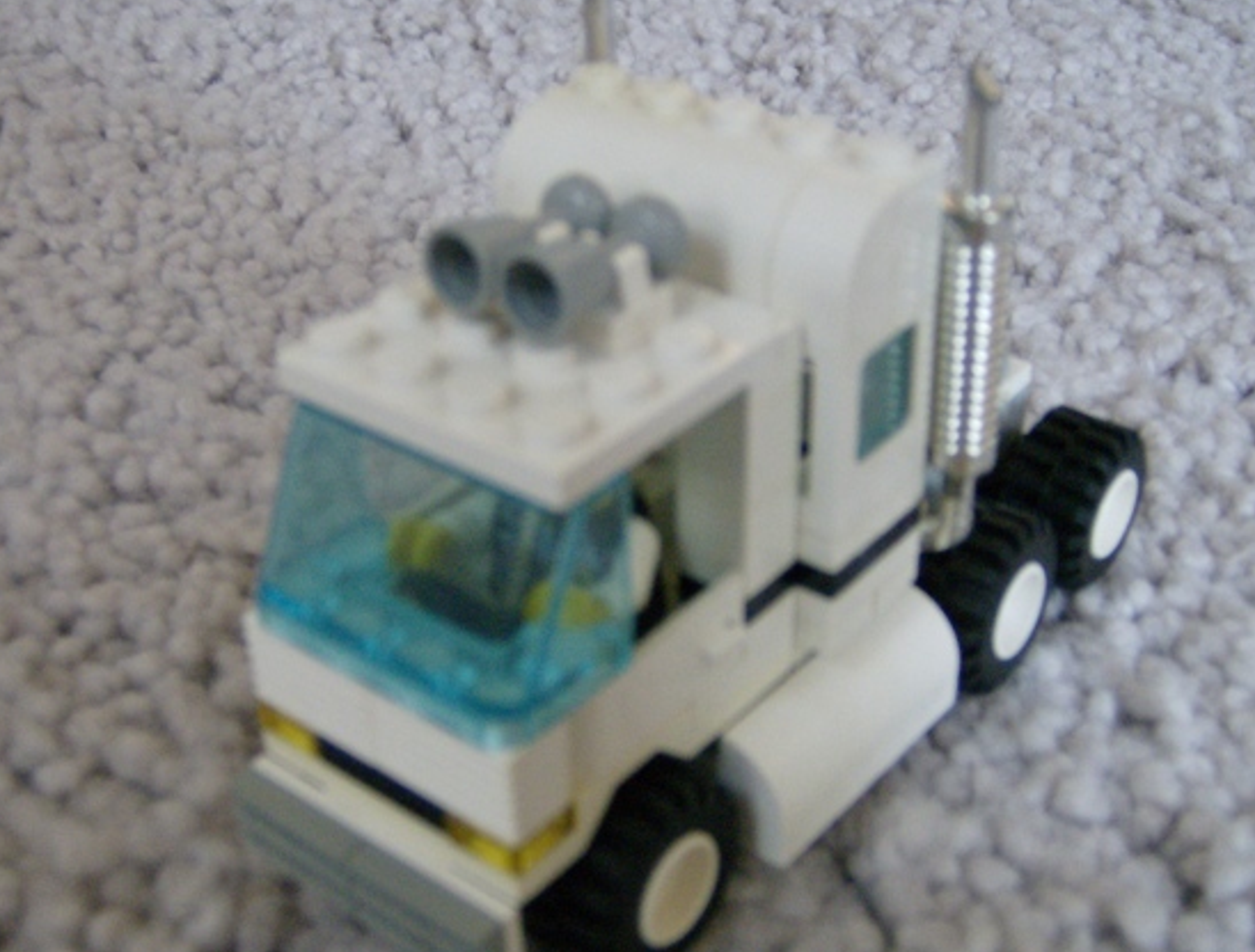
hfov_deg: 41.1
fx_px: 1675
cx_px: 609
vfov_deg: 31.7
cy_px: 531
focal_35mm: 46
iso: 200
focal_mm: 6
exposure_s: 1/15.4
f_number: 2.8
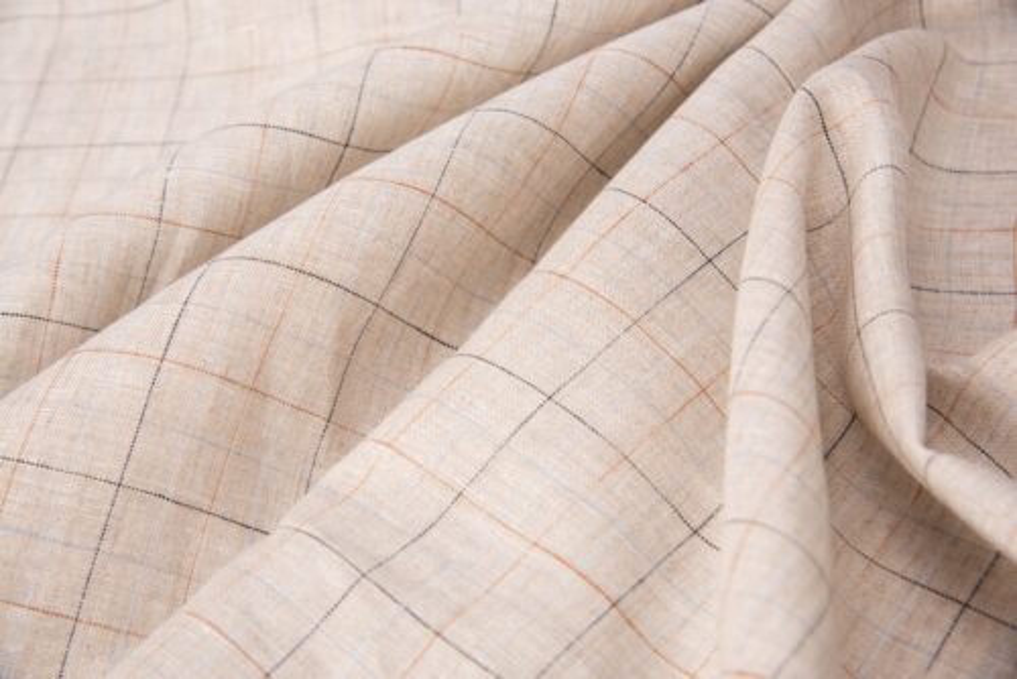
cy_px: 340
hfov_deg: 24.7
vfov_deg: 16.7
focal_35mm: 82
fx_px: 2318
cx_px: 508
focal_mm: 82
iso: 100
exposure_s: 1/125
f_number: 11
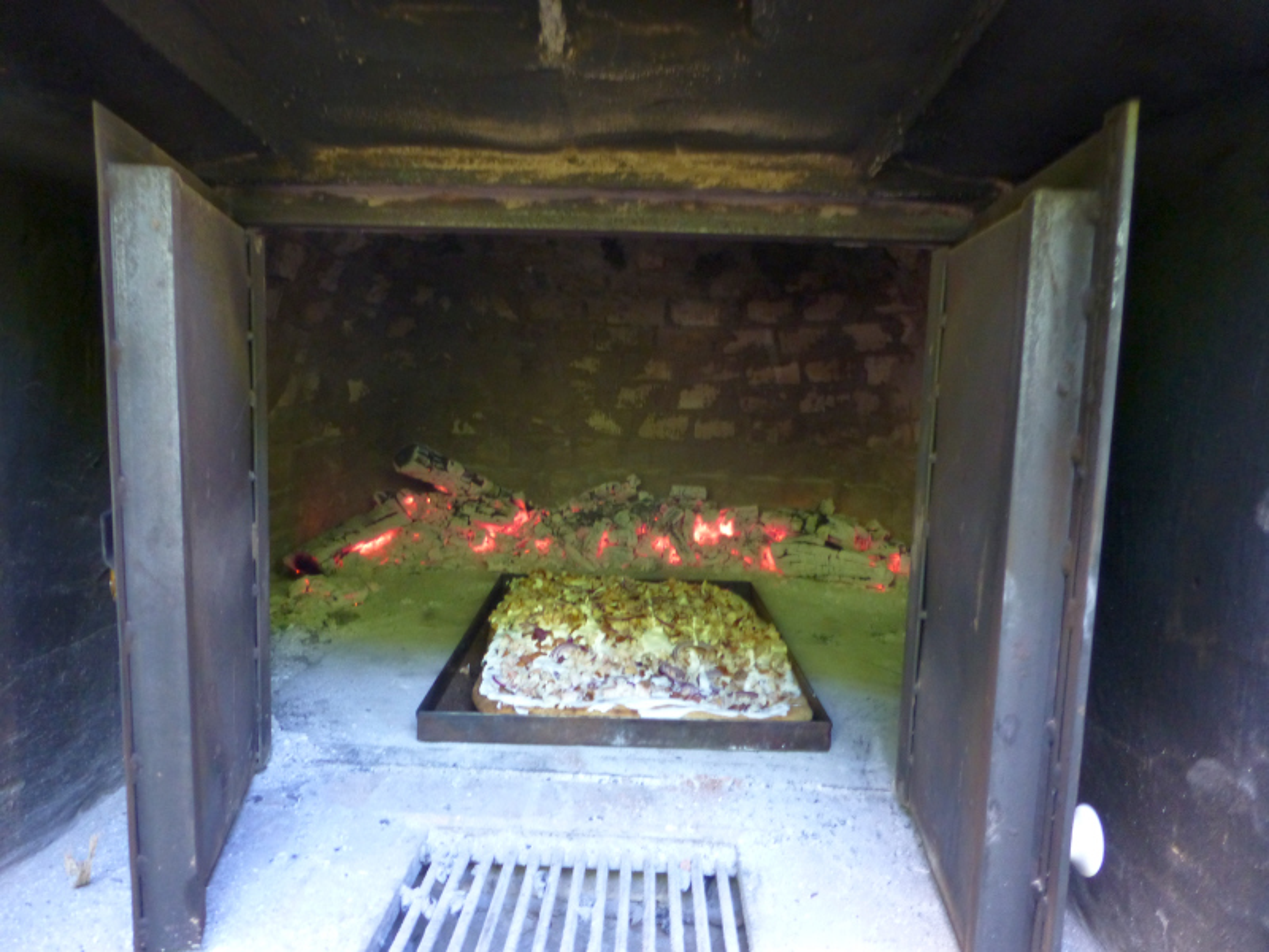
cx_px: 634
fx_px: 880
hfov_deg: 71.6
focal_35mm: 24
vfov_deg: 56.8
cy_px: 476
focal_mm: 4.3
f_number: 3.3
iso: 400
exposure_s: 1/13
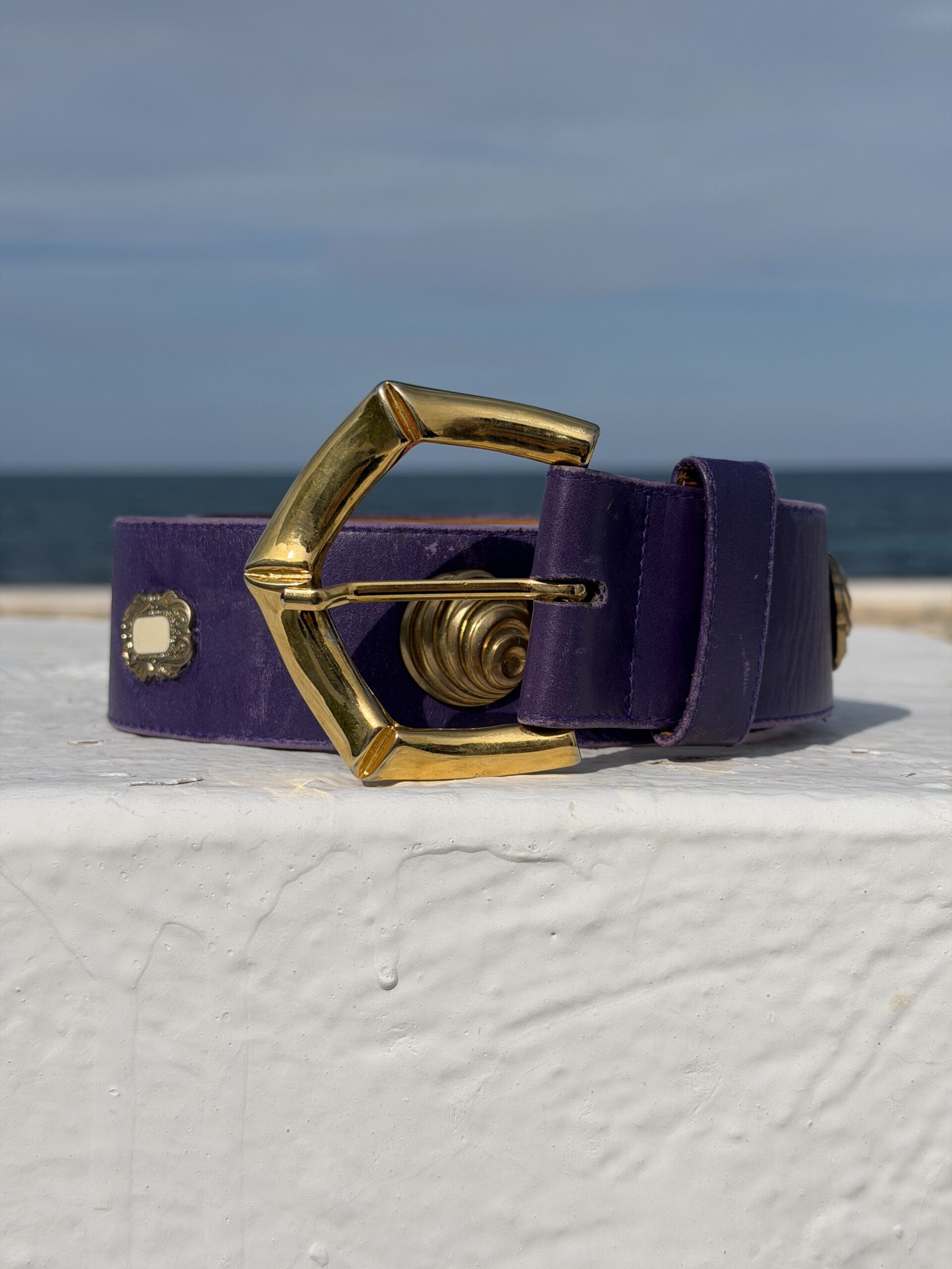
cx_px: 476
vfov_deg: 39.7
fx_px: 1760
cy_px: 634
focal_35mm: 48
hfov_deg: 30.3
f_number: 1.78
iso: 80
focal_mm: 6.76
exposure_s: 1/13333
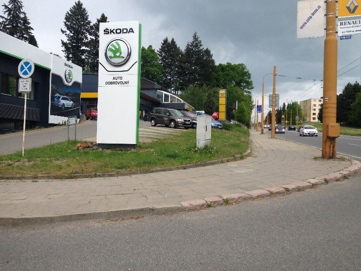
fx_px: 344
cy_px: 136
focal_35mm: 33
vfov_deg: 42.9
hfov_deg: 55.4
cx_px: 180
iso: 50
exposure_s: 1/733
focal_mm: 4.12
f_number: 2.4
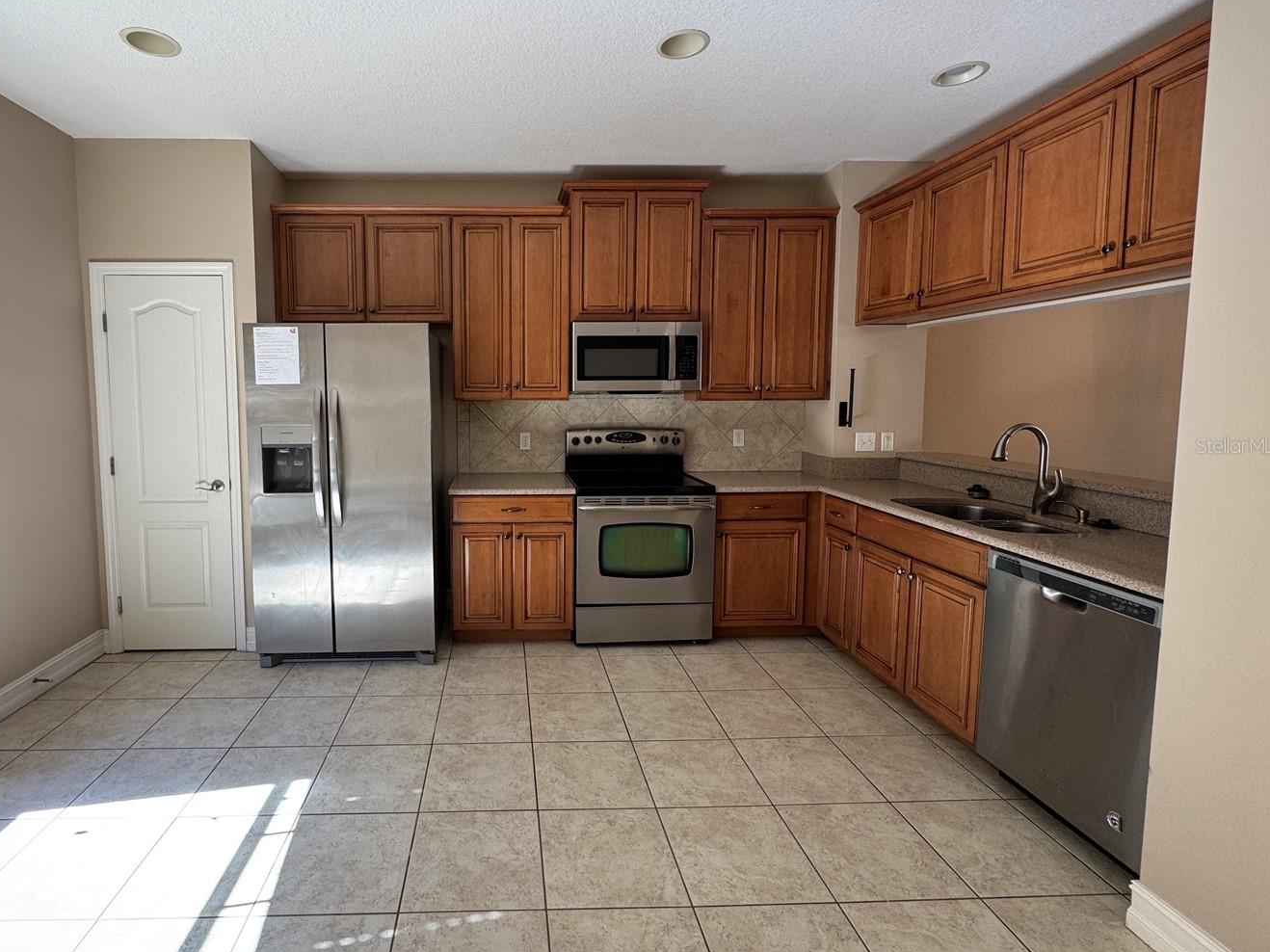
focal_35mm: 17
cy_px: 445
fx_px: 624
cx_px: 516
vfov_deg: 74.6
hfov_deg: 90.0
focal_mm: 2.22
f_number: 2.2
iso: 80
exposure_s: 1/99
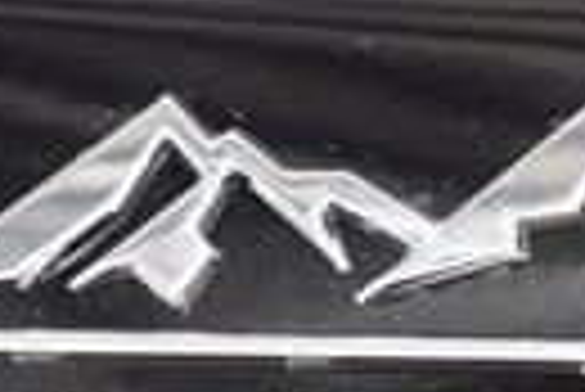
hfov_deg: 4.0
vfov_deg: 2.7
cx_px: -104
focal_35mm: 515
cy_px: 381
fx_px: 8378
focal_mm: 70
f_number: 2.8
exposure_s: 1/25
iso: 1600
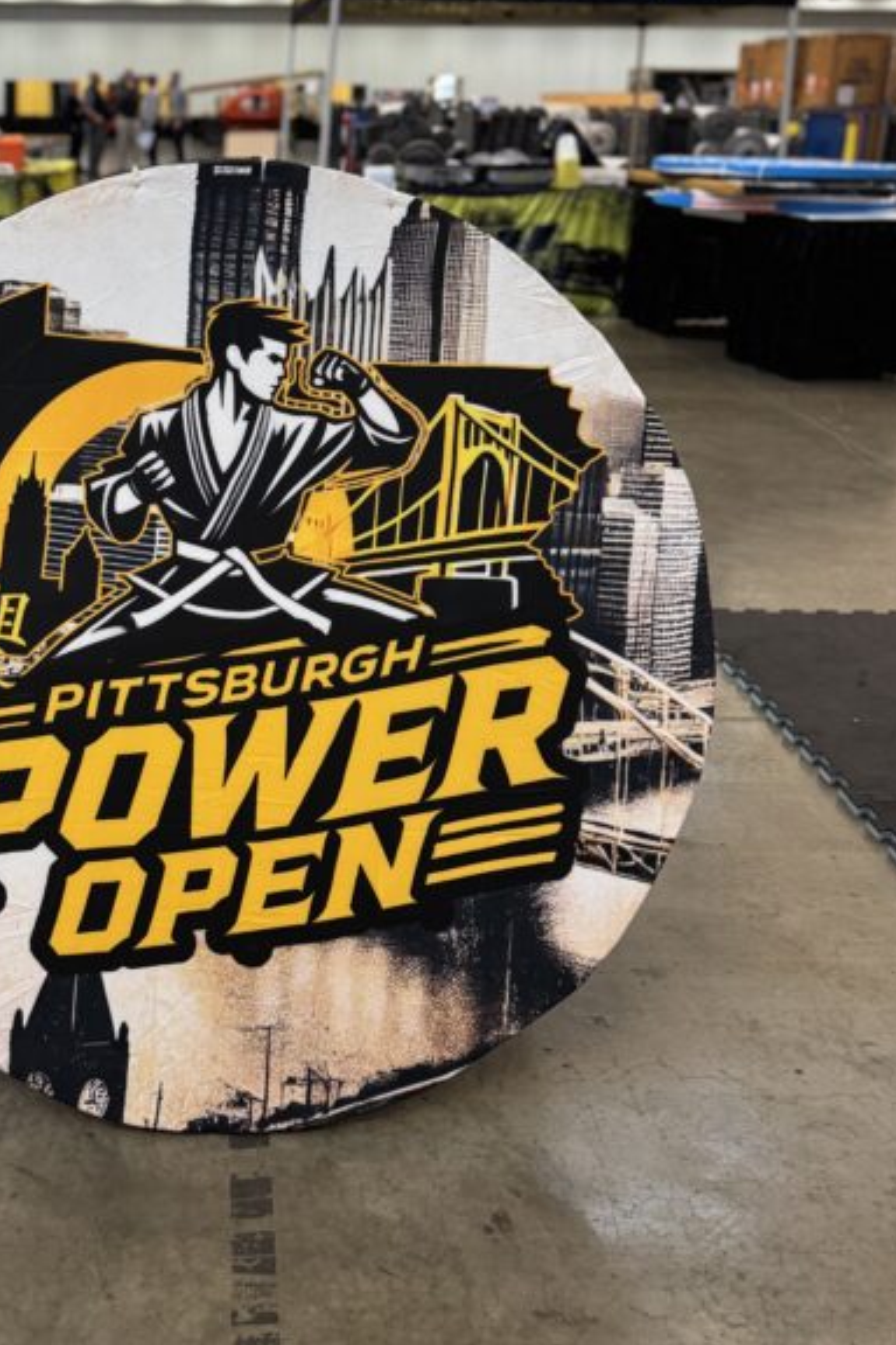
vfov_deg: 51.5
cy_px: 531
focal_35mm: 37
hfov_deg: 35.0
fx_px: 1381
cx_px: 201
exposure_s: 1/60
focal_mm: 6.76
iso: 320
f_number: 1.78
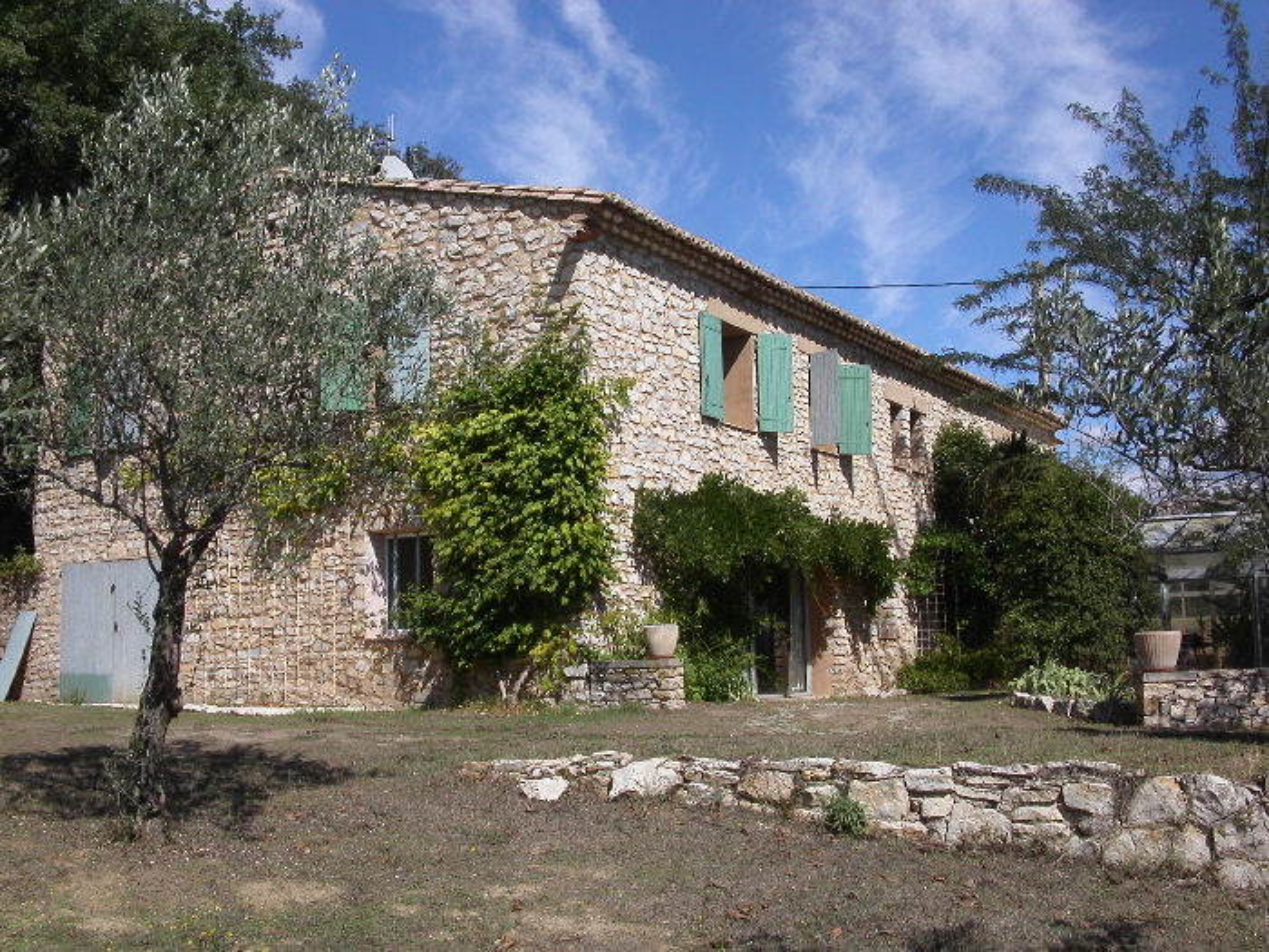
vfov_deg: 37.7
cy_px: 476
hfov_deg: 49.0
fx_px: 1393
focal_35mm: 38
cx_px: 634
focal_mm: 7.8
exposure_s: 1/500
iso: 100
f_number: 8
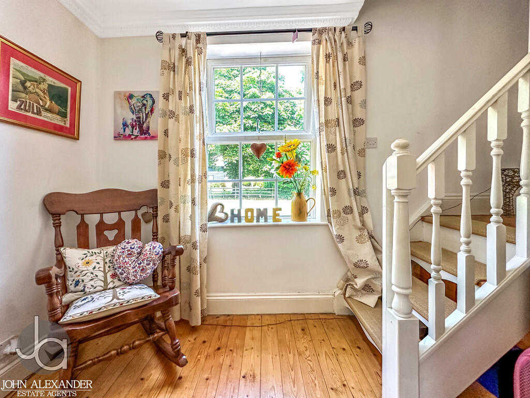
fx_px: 214
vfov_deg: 85.7
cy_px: 199
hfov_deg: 102.1
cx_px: 265
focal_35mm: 14
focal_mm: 2.22
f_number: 2.2
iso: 320
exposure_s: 1/100
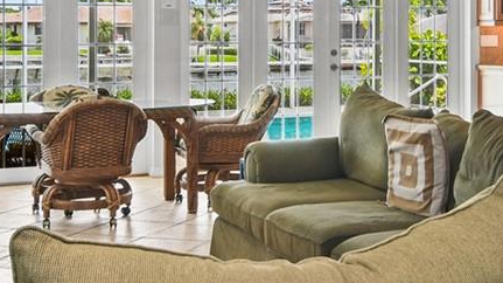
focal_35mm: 70
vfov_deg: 17.0
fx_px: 933
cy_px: 44
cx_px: 417
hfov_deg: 29.3
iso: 200
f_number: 8
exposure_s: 1/6
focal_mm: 12
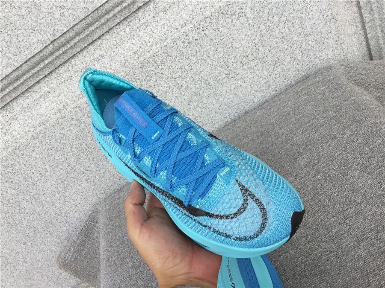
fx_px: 345
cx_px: 192
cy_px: 144
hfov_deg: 58.4
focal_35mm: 31
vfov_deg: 45.4
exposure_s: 1/191
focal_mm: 3.3
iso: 25
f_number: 2.4
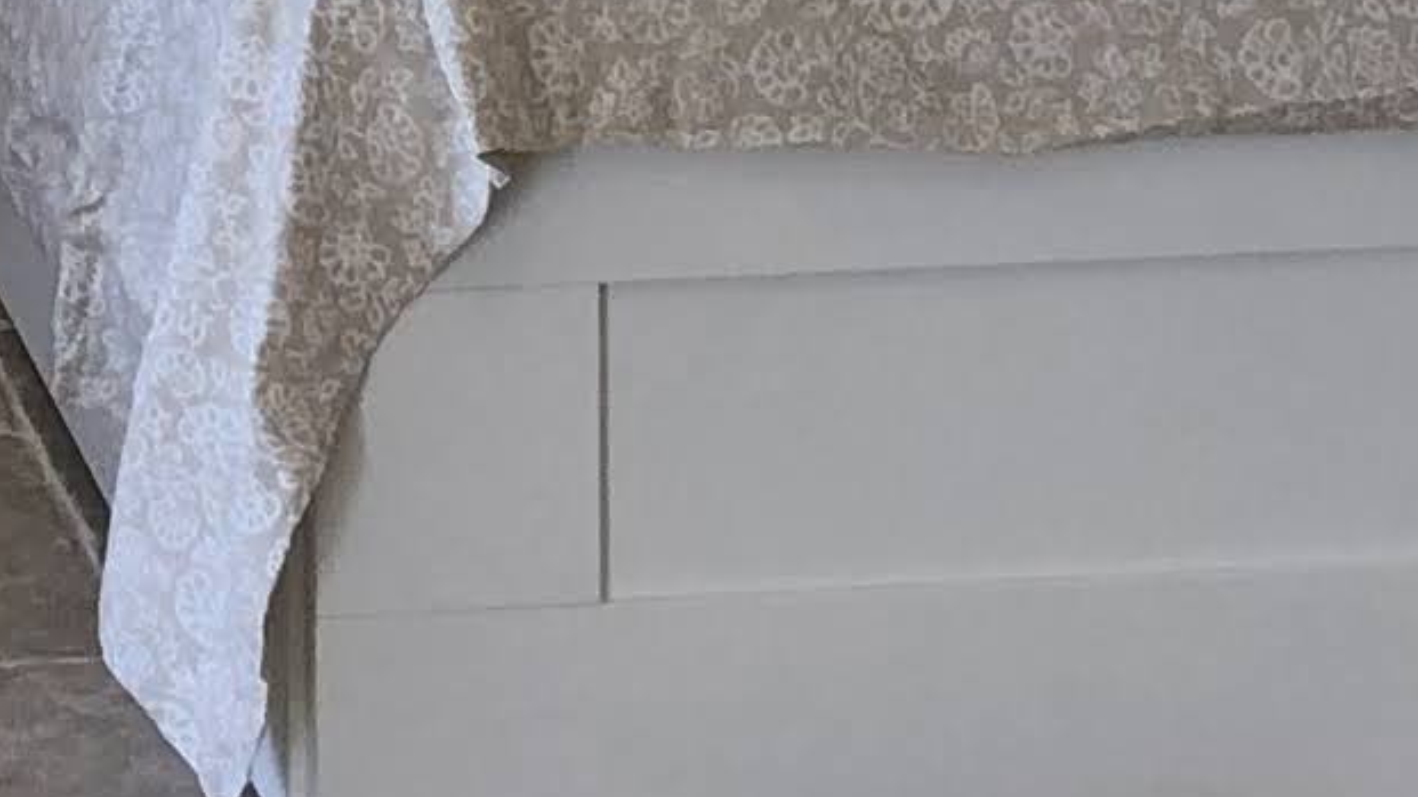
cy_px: -1108
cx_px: -317
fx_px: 7443
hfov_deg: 10.7
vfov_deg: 5.9
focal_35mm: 198
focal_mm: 3.99
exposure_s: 1/100
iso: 25
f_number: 1.8
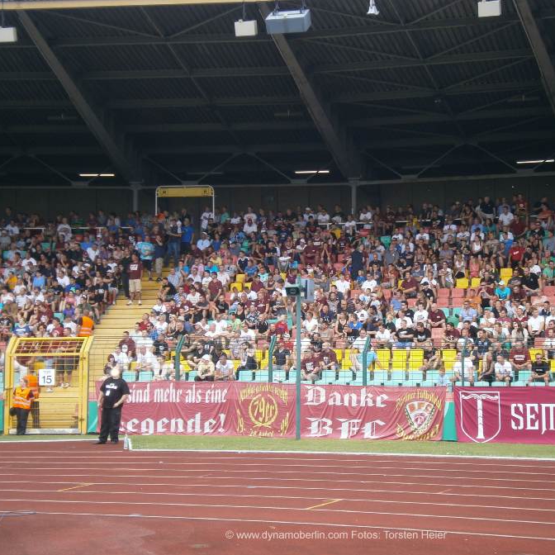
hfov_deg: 24.3
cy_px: 278
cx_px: 315
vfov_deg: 24.3
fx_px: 1288
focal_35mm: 71
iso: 80
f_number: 3.9
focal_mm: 10.7
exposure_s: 1/80
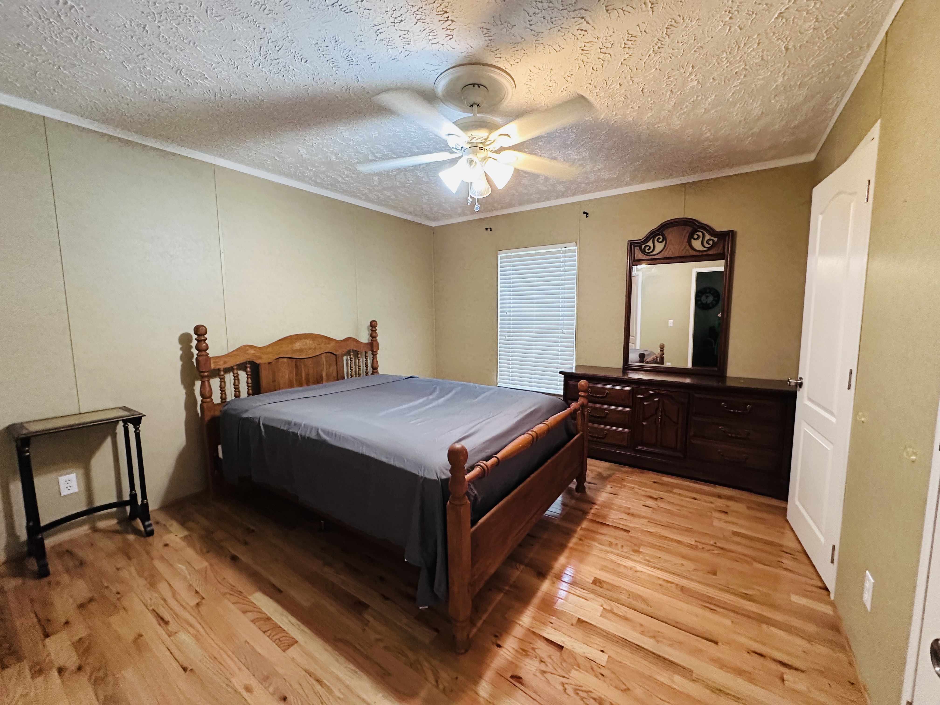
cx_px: 470
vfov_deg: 85.7
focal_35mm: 14
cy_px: 352
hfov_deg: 102.1
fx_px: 380
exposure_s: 1/60
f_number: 2.2
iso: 640
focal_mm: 2.22
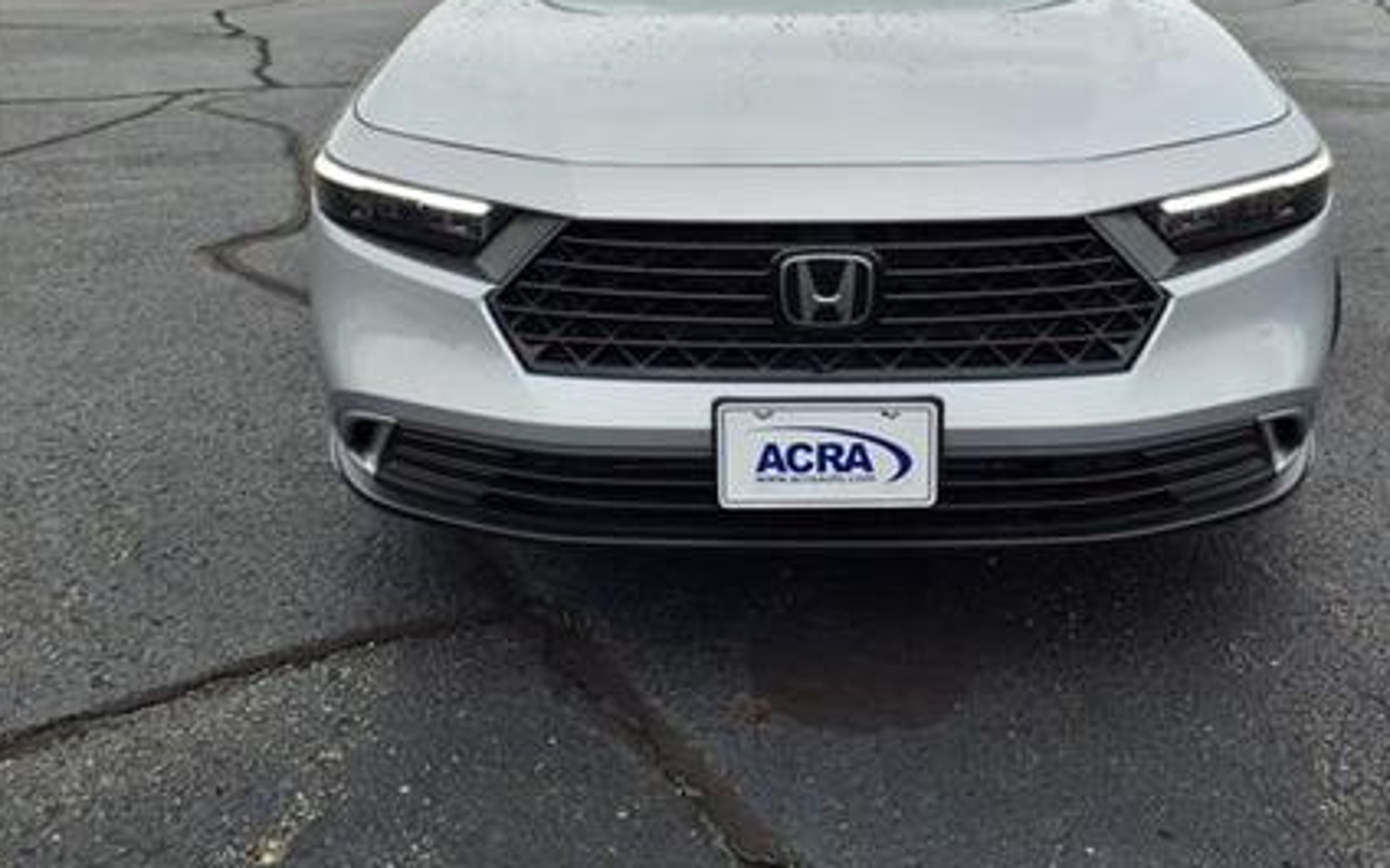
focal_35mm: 34
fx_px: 1288
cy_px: 262
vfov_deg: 36.7
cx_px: 810
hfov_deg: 56.4
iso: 40
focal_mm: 3.58
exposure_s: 1/370
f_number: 1.9
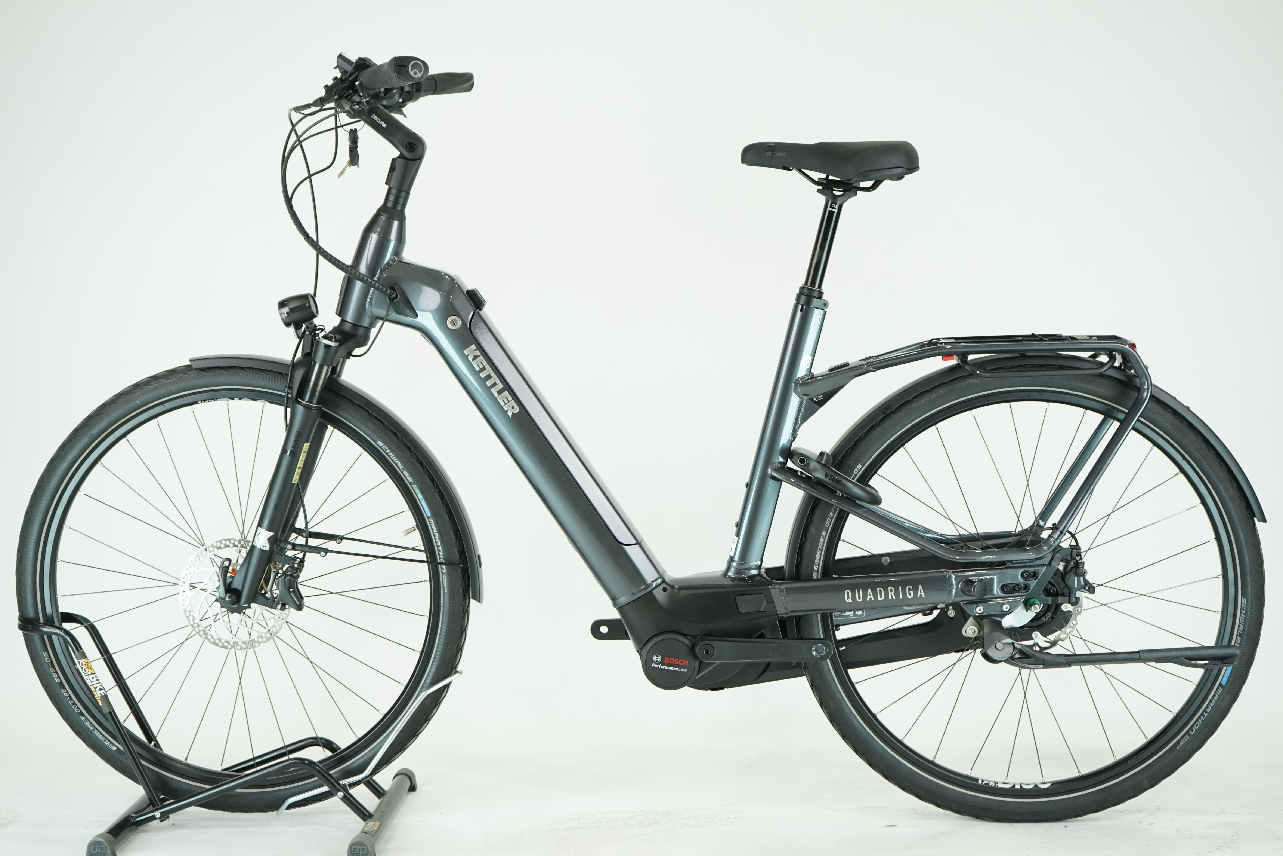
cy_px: 428
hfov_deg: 36.2
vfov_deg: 24.6
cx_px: 642
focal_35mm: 55
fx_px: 1960
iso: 1600
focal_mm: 55
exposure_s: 1/200
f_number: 5.6
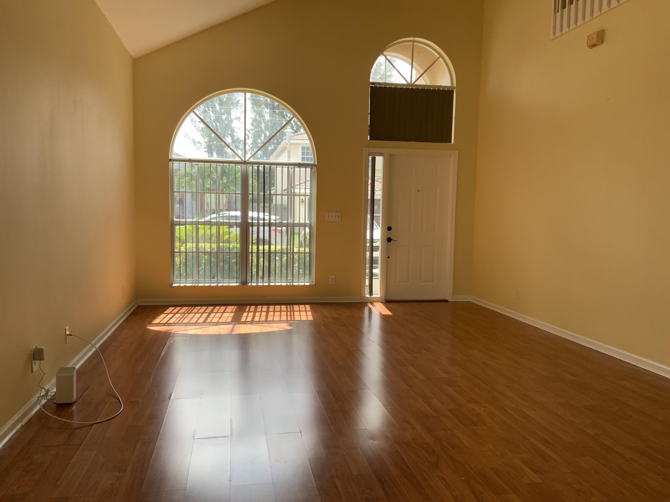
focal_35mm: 29
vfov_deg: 48.2
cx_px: 335
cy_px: 251
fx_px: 561
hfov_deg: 61.7
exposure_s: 1/302
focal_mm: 3
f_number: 1.8
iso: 16
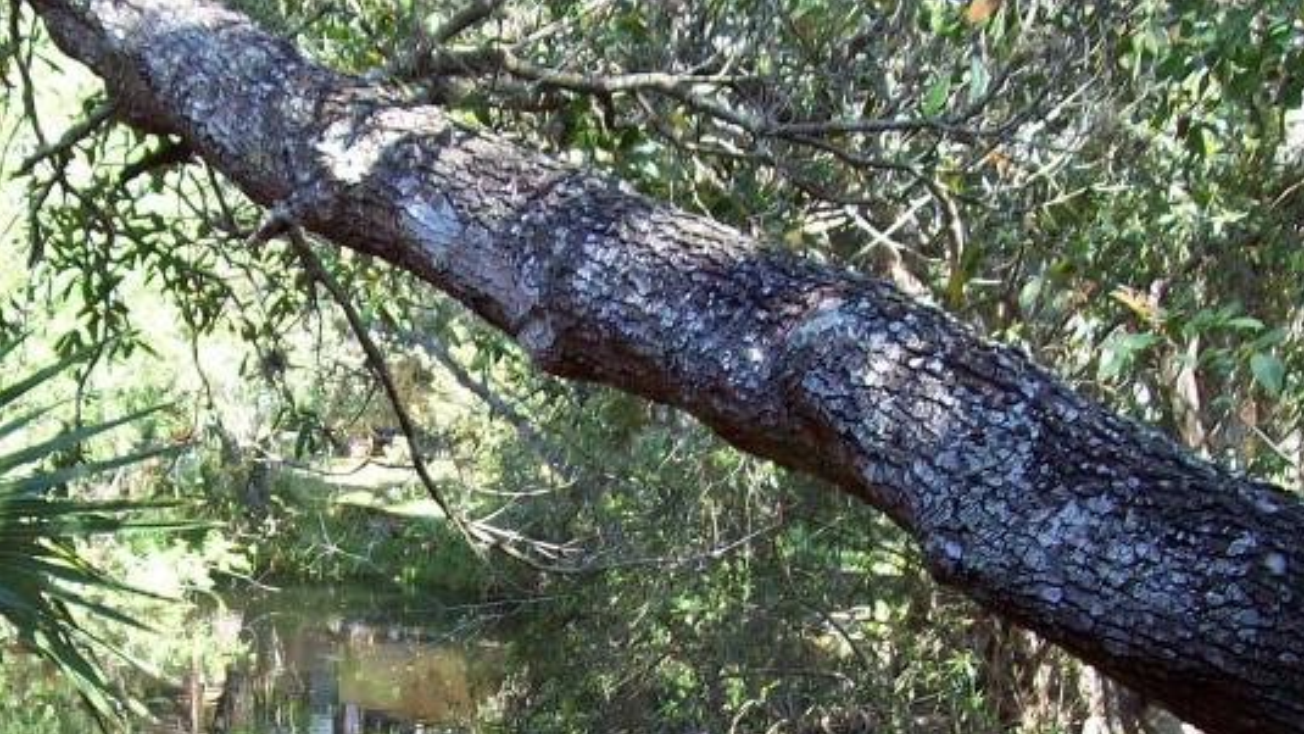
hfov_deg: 27.9
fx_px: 2593
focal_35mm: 75
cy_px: 700
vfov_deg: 15.8
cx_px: 349
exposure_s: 1/111
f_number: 2.7
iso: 80
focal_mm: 6
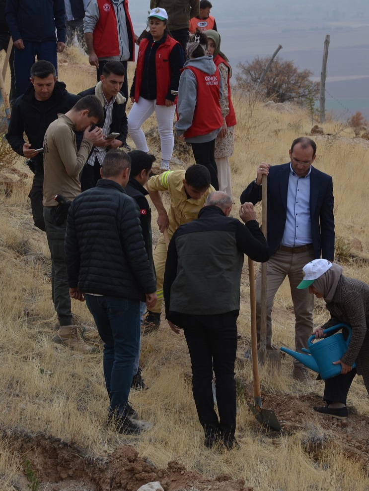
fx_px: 3097
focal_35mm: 218
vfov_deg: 9.1
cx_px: 178
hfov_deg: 6.8
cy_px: 246
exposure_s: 1/250
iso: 110
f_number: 8
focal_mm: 100
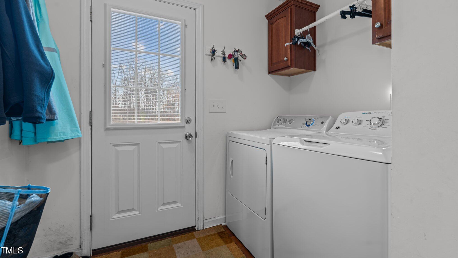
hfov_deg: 95.9
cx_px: 231
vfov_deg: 63.6
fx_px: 206
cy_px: 109
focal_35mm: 17
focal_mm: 16
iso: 250
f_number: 8
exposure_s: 1/4
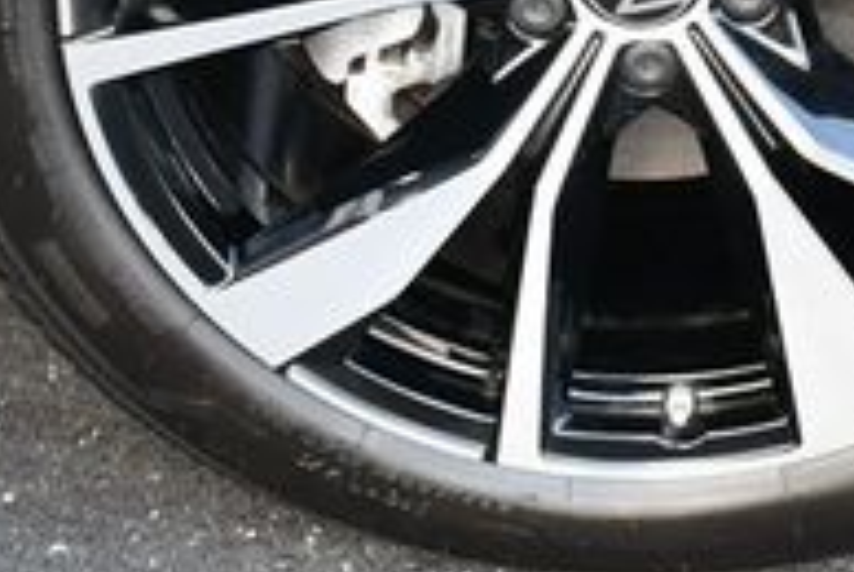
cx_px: 643
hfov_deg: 15.4
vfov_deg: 10.2
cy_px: -132
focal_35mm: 132
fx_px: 3136
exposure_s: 1/250
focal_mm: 20
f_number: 3.8
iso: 800
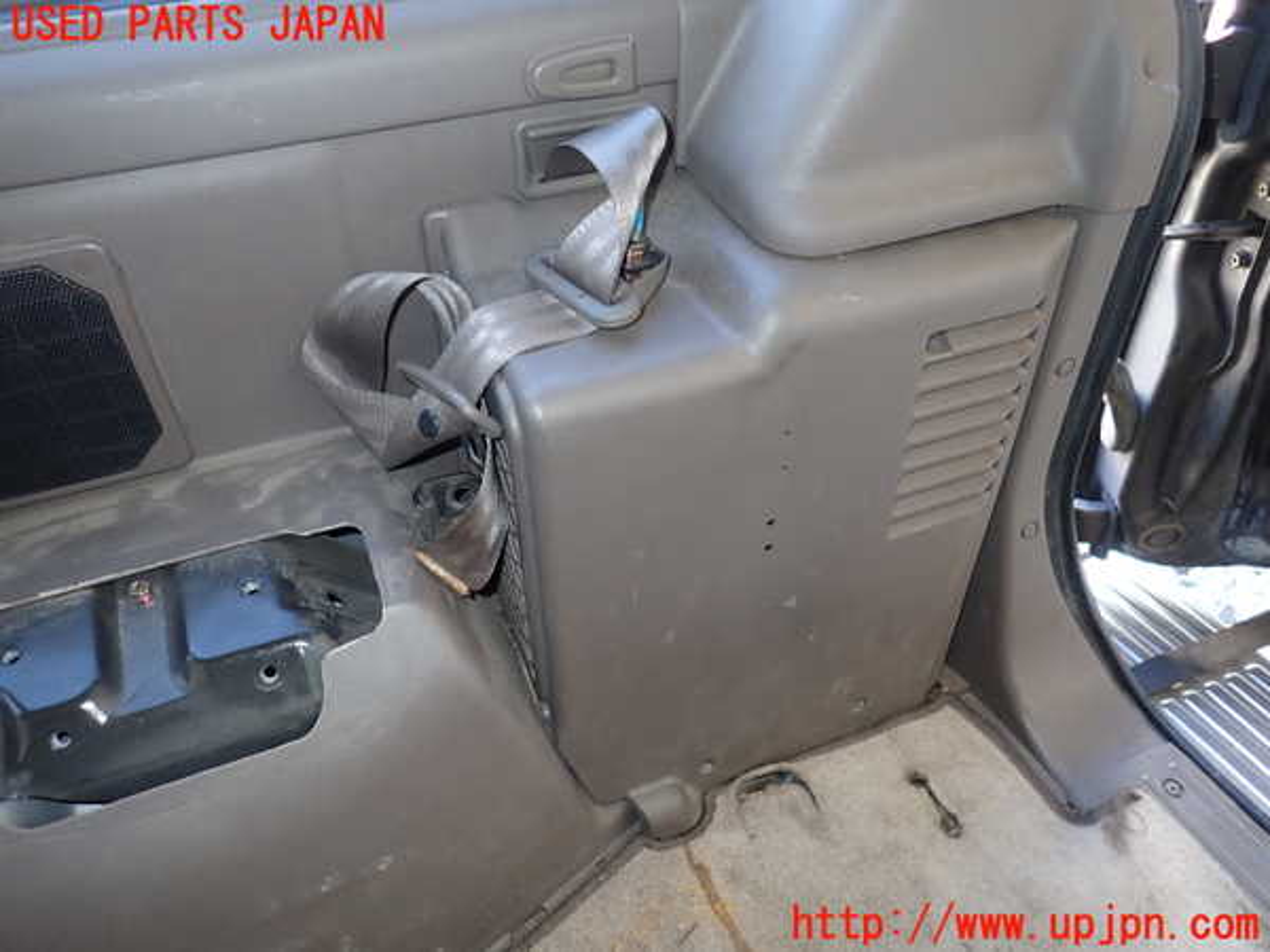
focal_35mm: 25
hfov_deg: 69.4
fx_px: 917
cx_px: 635
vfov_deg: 54.9
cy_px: 476
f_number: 2
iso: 200
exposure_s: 1/30
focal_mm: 4.5
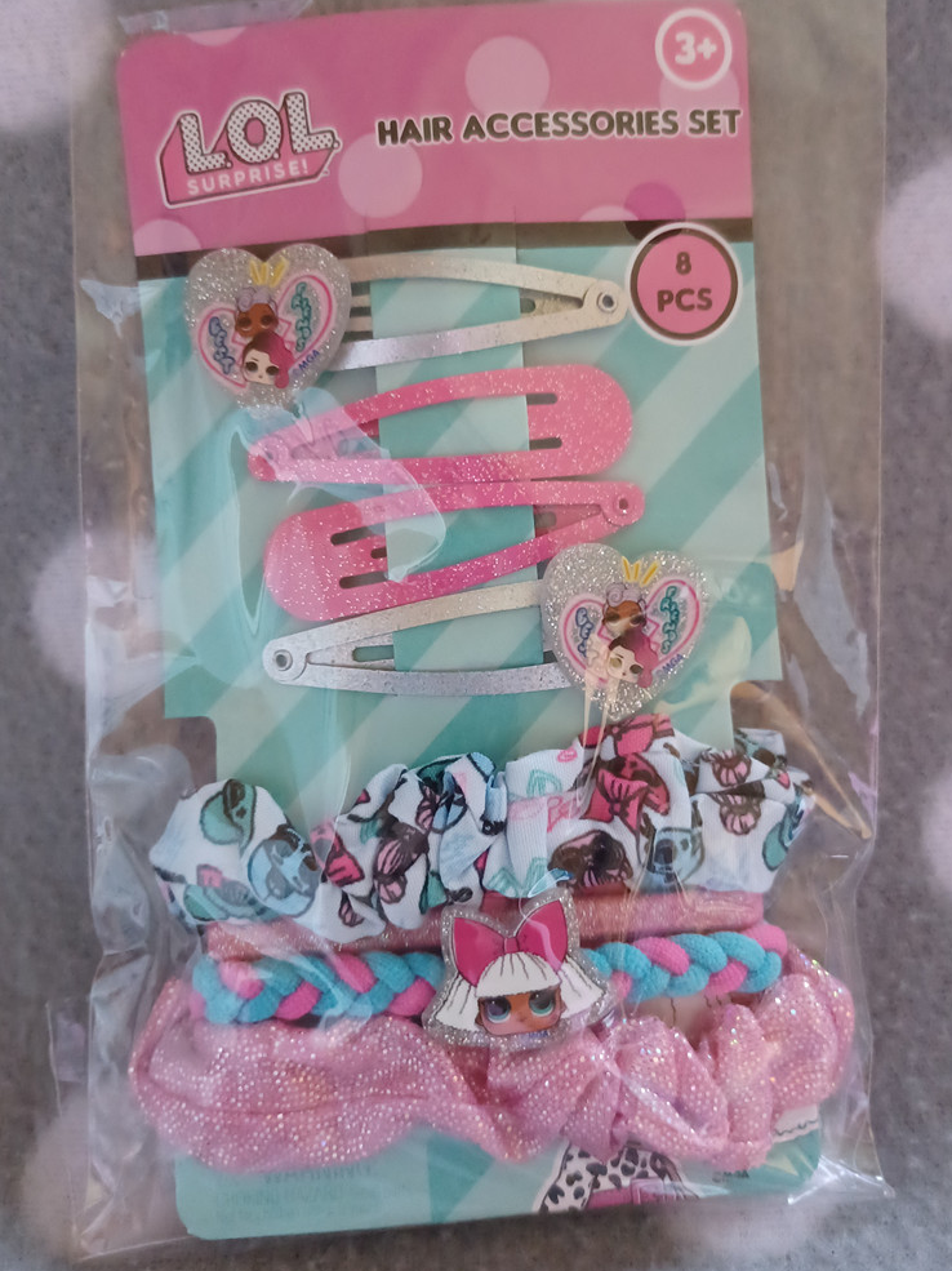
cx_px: 475
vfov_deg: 67.3
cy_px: 628
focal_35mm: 26
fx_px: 954
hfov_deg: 53.0
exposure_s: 1/20
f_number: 1.8
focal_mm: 4.6
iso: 1250
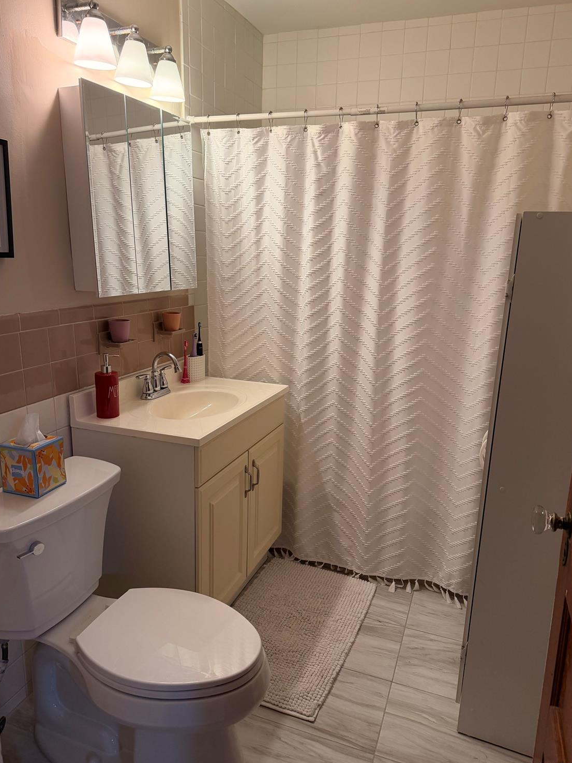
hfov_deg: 54.9
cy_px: 377
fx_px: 551
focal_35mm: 25
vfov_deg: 69.4
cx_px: 282
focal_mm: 6.76
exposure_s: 1/120
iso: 200
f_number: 1.78
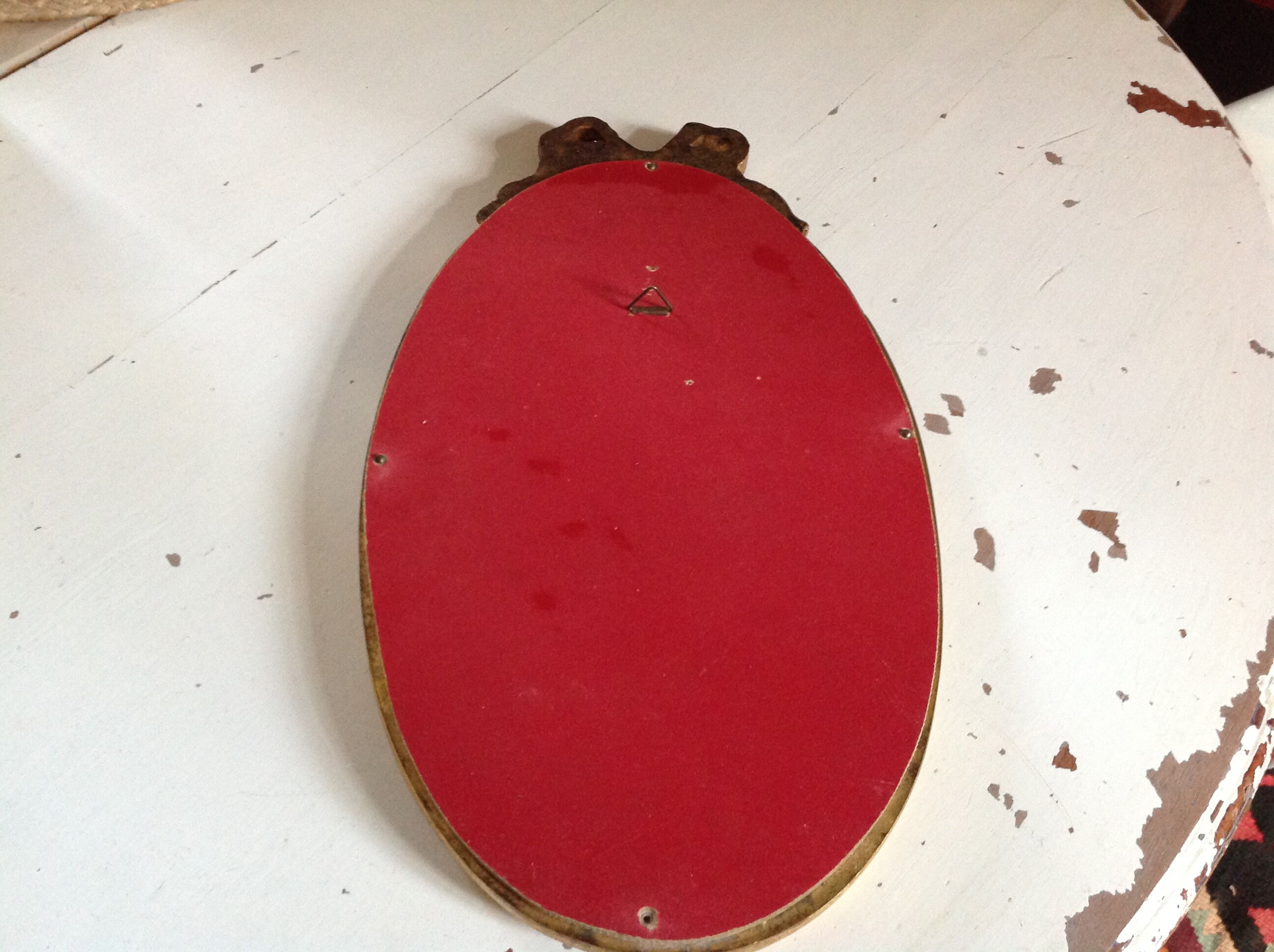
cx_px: 637
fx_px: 1286
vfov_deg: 40.6
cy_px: 476
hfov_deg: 52.7
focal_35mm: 35
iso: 250
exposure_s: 1/15
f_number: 2.4
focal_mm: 4.28
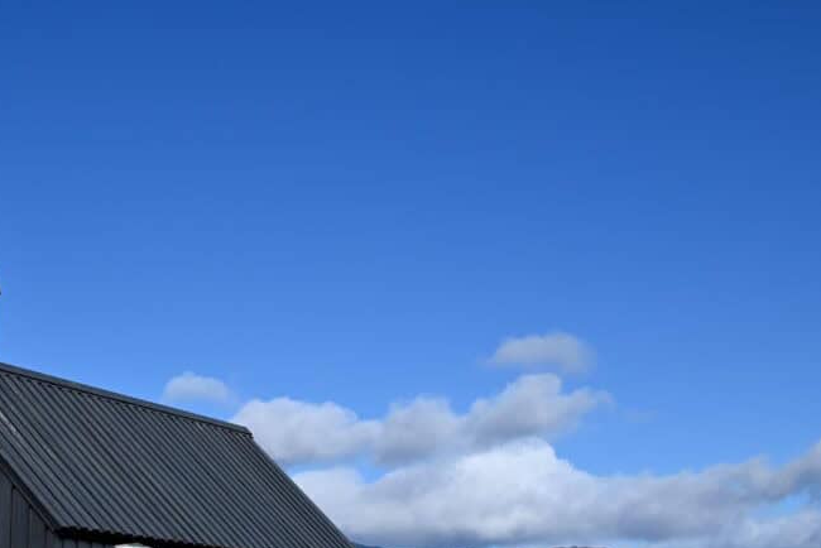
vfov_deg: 21.4
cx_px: 193
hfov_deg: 31.3
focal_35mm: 63
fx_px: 1437
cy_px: 431
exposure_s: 1/500
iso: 100
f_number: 8
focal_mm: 40
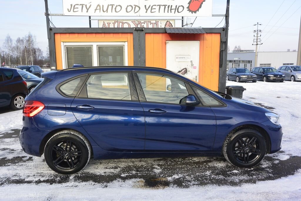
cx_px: 150
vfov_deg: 47.9
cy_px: 100
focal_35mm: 27
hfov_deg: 67.4
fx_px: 226
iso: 160
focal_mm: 10
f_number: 5.6
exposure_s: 1/250
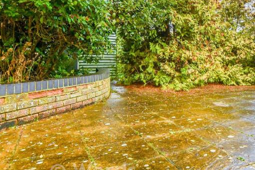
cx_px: 216
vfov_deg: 43.0
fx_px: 213
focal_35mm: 30
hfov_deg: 55.9
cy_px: 55
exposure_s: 1/80
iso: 160
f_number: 8
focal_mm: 10
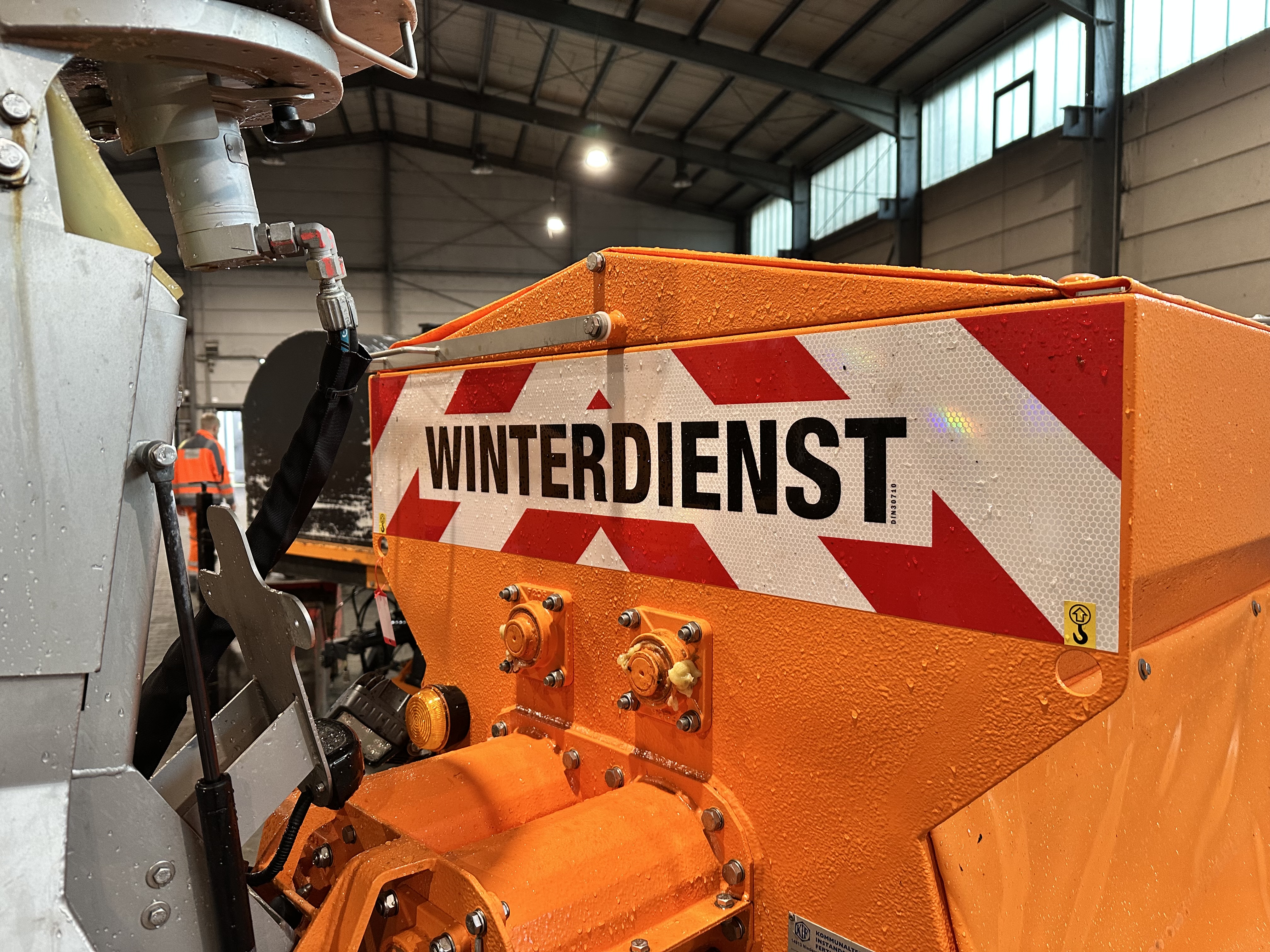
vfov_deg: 56.8
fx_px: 881
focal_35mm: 24
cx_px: 635
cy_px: 476
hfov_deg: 71.6
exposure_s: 1/50
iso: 200
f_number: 1.78
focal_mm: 6.86
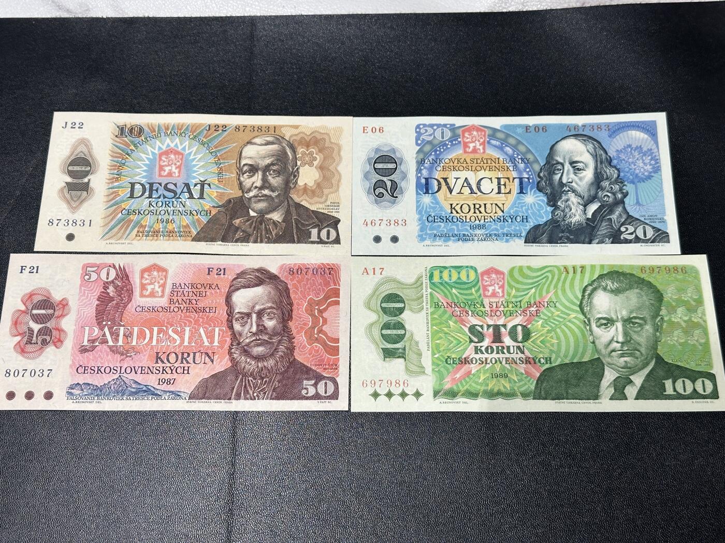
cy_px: 272
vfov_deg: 30.3
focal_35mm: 48
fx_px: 1005
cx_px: 362
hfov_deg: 39.7
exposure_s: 1/50
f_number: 1.78
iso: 100
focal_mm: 6.86
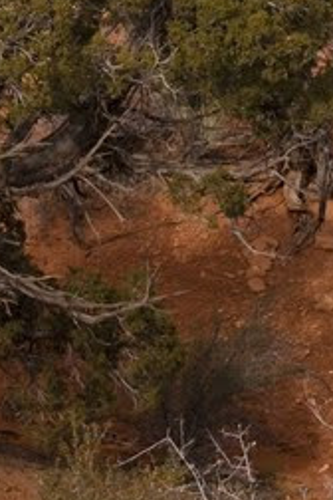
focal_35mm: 146
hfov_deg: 9.4
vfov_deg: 13.2
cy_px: -274
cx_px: 254
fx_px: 2026
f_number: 8
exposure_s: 1/500
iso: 200
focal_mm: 24
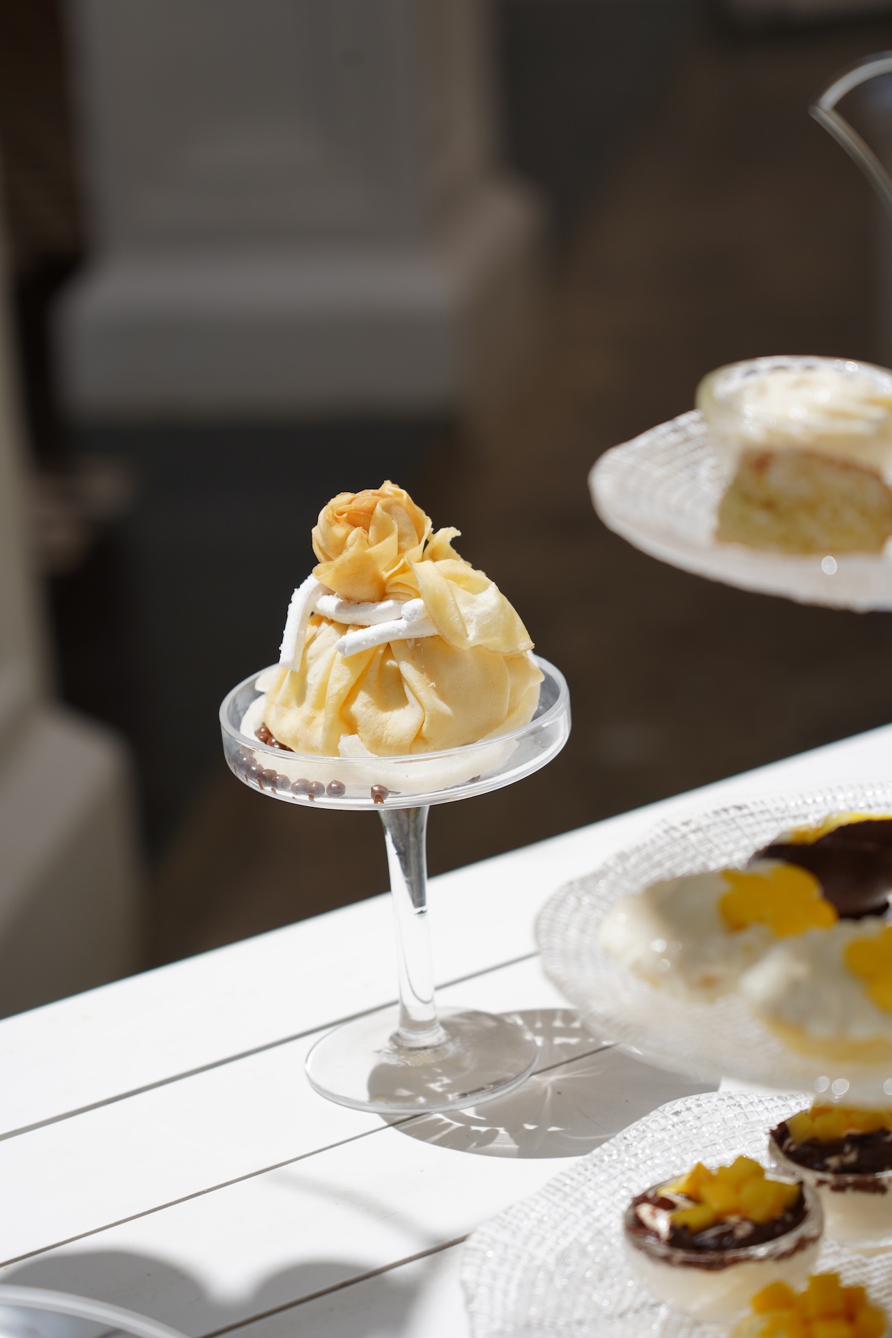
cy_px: 669
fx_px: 3902
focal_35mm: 105
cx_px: 446
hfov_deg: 13.0
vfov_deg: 19.5
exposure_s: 1/1000
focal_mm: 105
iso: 100
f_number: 4.5
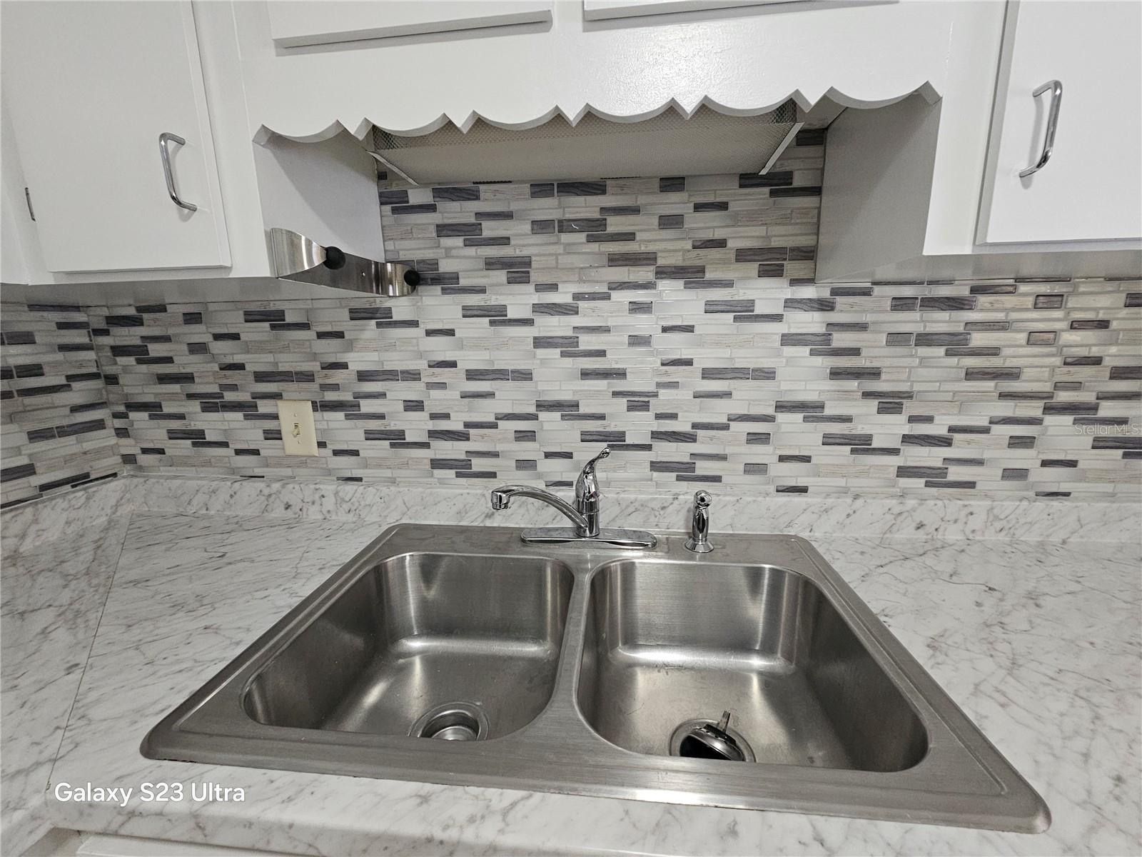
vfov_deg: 89.9
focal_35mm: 13
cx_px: 571
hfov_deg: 106.2
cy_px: 428
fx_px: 429
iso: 320
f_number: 2.2
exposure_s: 1/60
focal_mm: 2.2
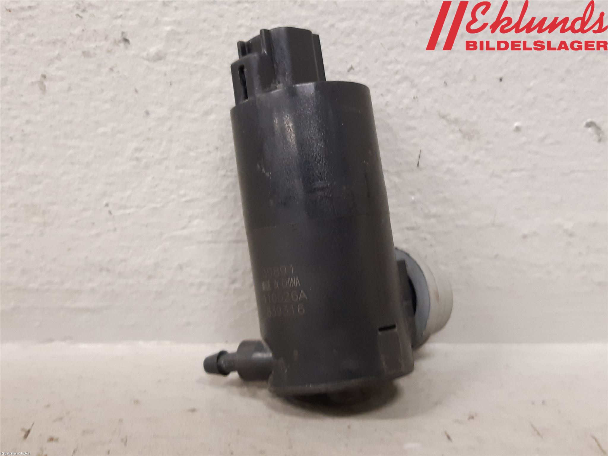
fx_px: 457
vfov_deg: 53.1
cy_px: 228
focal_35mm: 26
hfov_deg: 67.3
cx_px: 304
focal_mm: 3.93
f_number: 1.7
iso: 250
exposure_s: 1/33
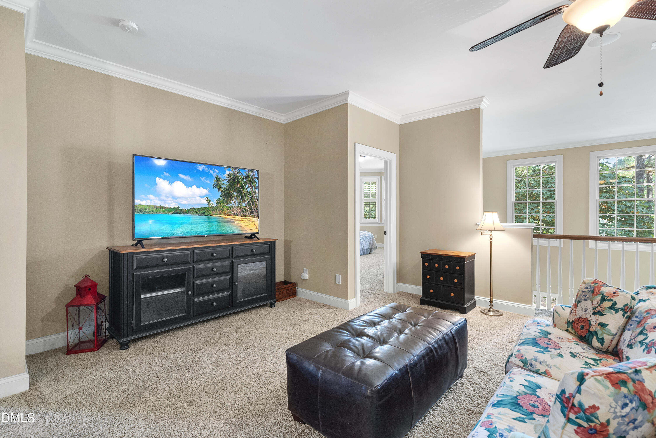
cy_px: 219
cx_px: 328
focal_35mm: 16
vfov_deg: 73.8
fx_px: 292
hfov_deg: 96.7
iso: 800
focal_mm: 16
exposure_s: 1/1.67
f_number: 7.1
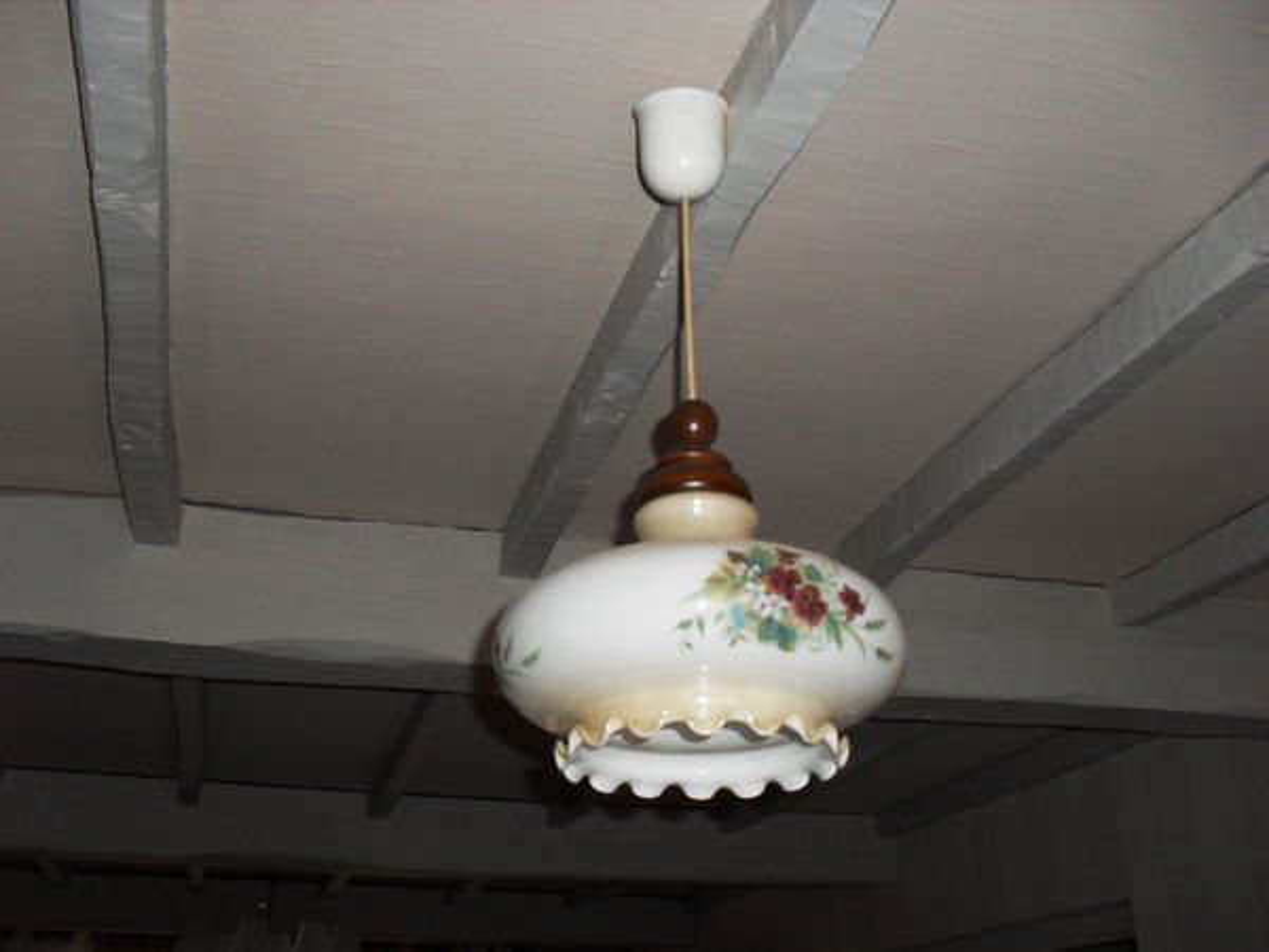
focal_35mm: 35
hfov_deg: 52.6
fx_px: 1283
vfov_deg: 40.7
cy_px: 476
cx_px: 634
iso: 200
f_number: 3.2
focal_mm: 6.3
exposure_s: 1/45
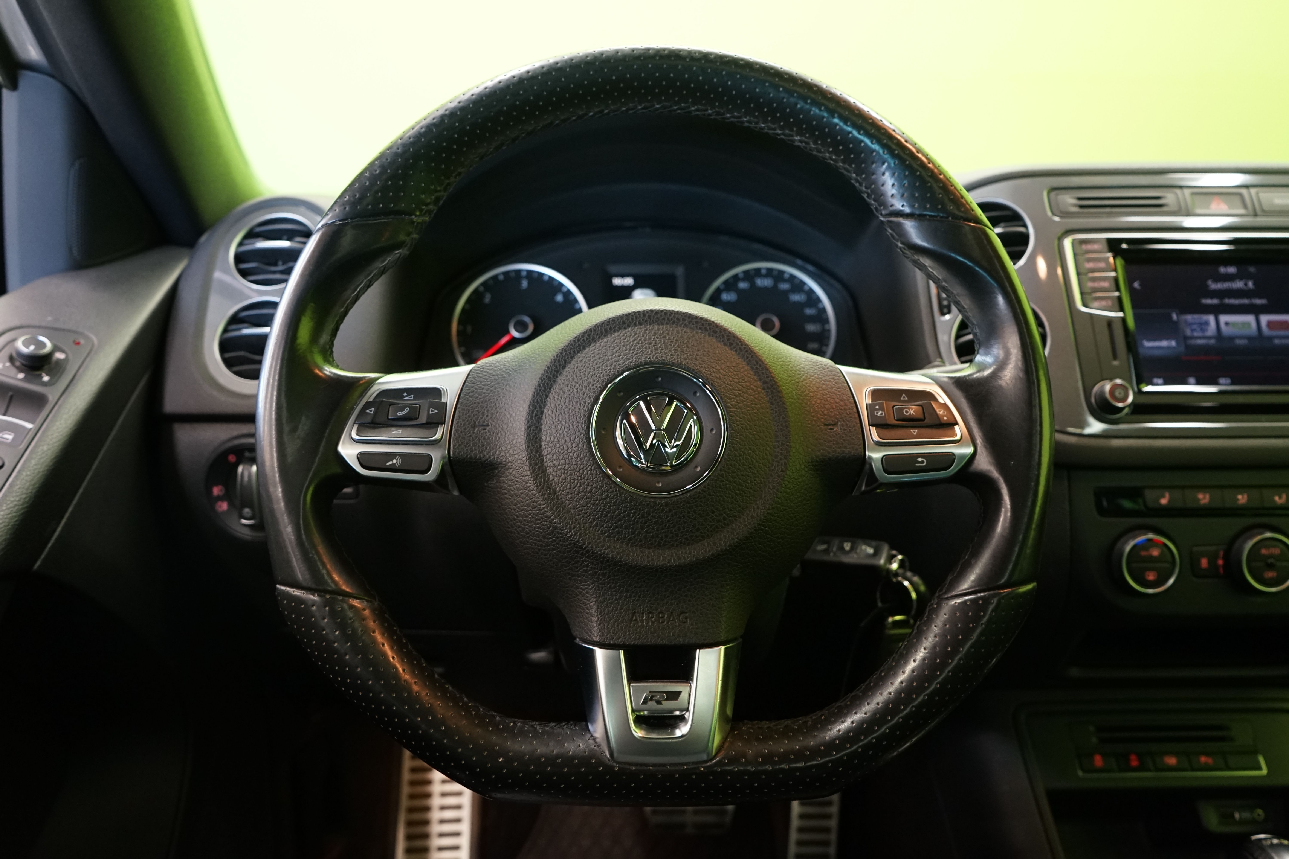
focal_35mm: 29
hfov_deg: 63.7
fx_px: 1038
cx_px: 644
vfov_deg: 45.0
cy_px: 430
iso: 2000
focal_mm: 29
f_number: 5.6
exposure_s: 1/20
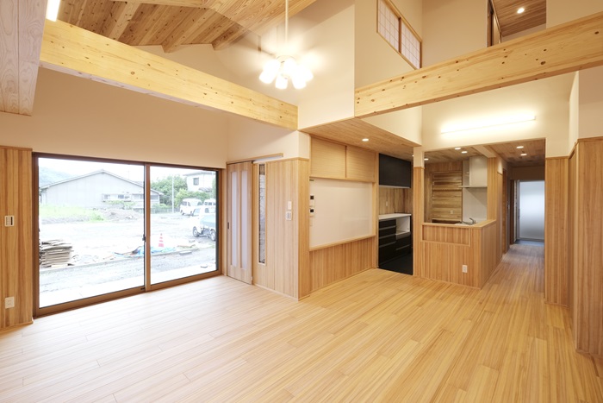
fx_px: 251
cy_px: 202
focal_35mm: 15
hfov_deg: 100.4
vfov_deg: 77.4
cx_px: 302
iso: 200
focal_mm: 10
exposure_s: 1/10
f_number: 6.4
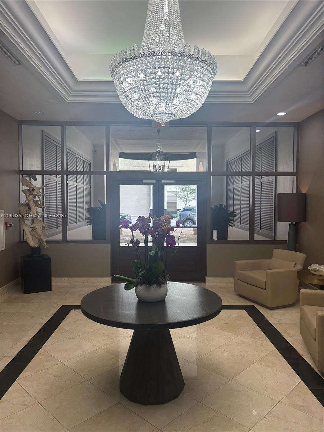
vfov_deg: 67.3
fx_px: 324
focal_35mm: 26
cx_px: 162
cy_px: 216
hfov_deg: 53.1
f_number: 1.6
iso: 50
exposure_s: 1/120
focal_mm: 5.96
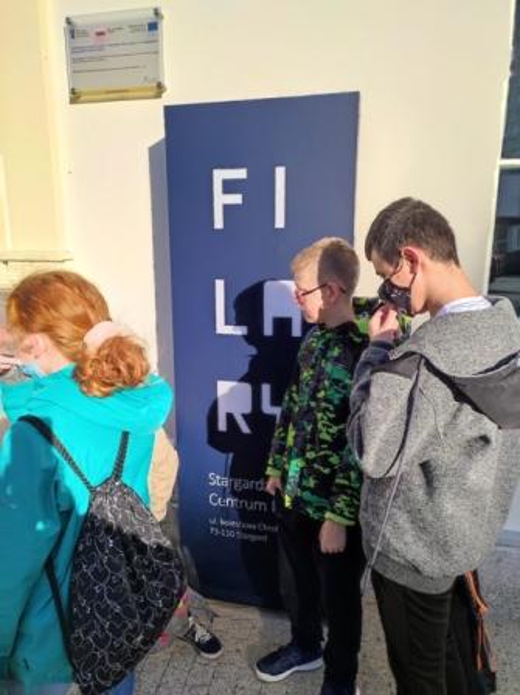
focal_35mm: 17
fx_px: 341
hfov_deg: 74.6
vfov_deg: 91.1
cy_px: 348
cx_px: 260
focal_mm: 4.74
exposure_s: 1/297
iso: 50
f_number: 1.79
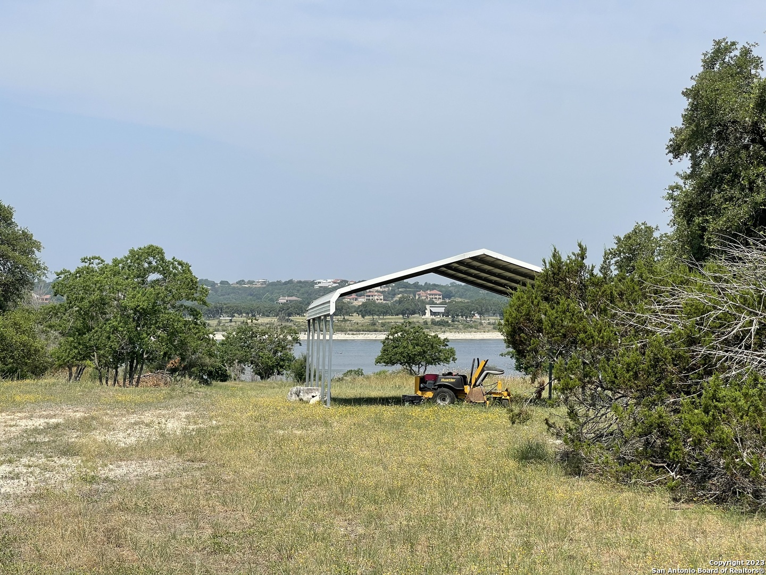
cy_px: 288
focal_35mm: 64
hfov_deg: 30.3
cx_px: 383
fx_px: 1416
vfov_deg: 22.9
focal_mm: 7.5
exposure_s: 1/1429
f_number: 2.2
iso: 20
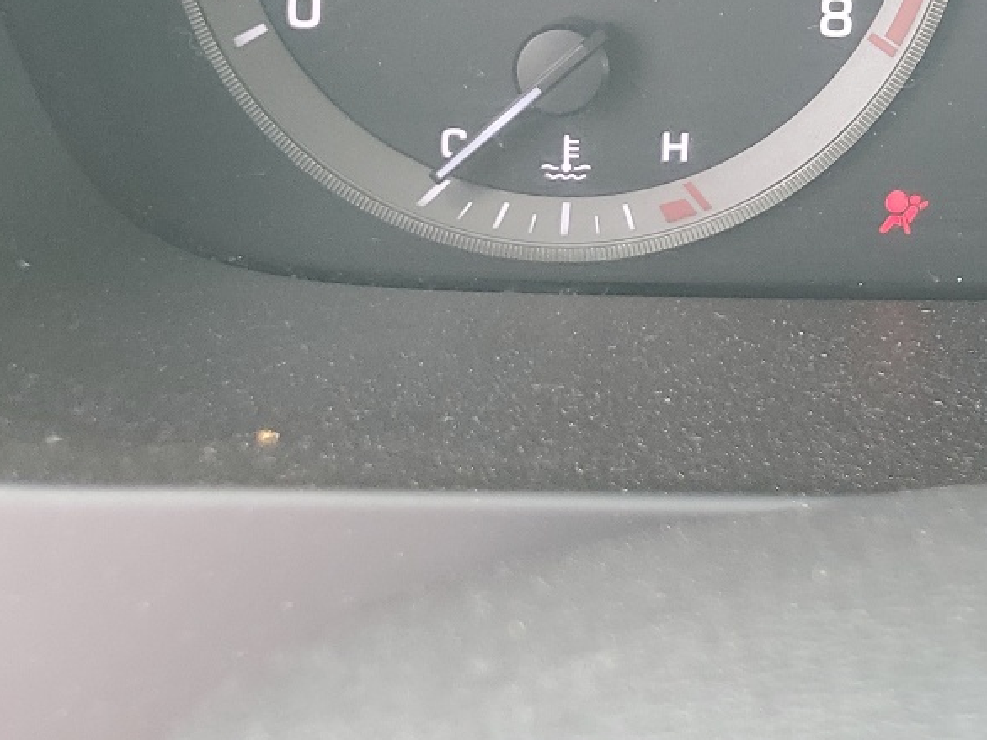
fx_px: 2024
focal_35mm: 71
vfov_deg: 19.1
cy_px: -226
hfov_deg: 24.7
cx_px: 1191
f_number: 1.5
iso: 54
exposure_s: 1/60.2
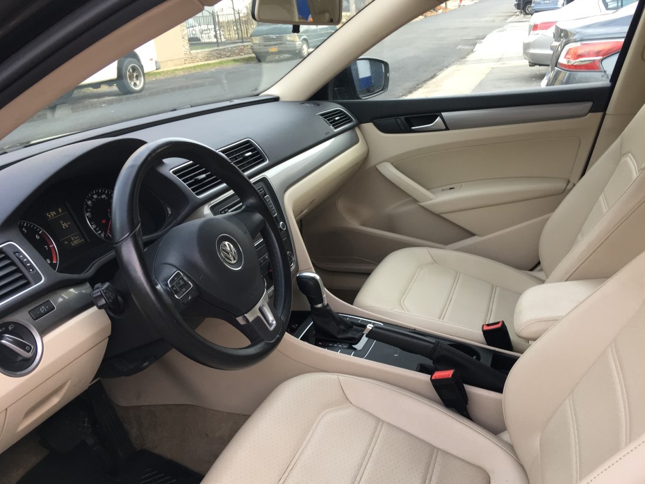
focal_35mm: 32
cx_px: 350
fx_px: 596
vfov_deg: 44.1
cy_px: 258
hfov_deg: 56.7
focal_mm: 4.15
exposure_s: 1/120
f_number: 2.2
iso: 40
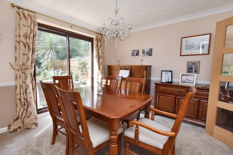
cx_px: 113
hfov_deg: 96.7
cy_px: 80
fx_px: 104
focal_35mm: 16
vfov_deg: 73.7
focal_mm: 10
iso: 800
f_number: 8
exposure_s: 1/200
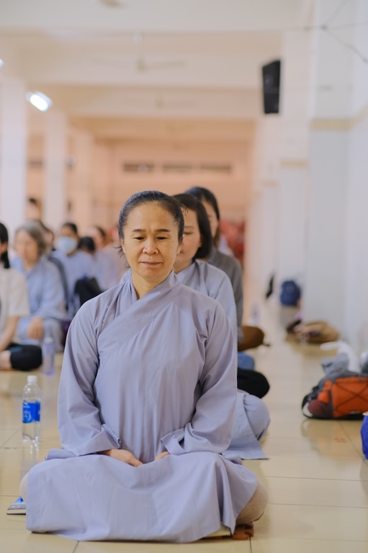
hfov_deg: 16.3
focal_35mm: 84
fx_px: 1289
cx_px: 184
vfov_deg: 24.2
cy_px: 276
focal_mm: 56
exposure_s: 1/100
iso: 1600
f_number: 1.8
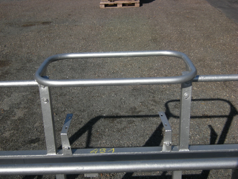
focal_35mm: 52
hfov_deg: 36.8
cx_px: 119
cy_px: 90
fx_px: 358
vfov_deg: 28.0
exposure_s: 1/182
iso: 64
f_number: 7.6
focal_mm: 8.8
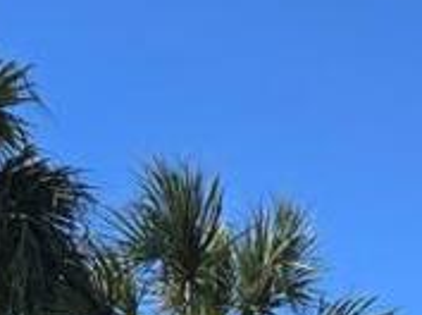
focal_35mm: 104
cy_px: 562
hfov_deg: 18.4
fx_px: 1265
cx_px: 432
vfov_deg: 12.9
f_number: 1.8
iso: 25
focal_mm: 5.4
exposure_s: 1/1930
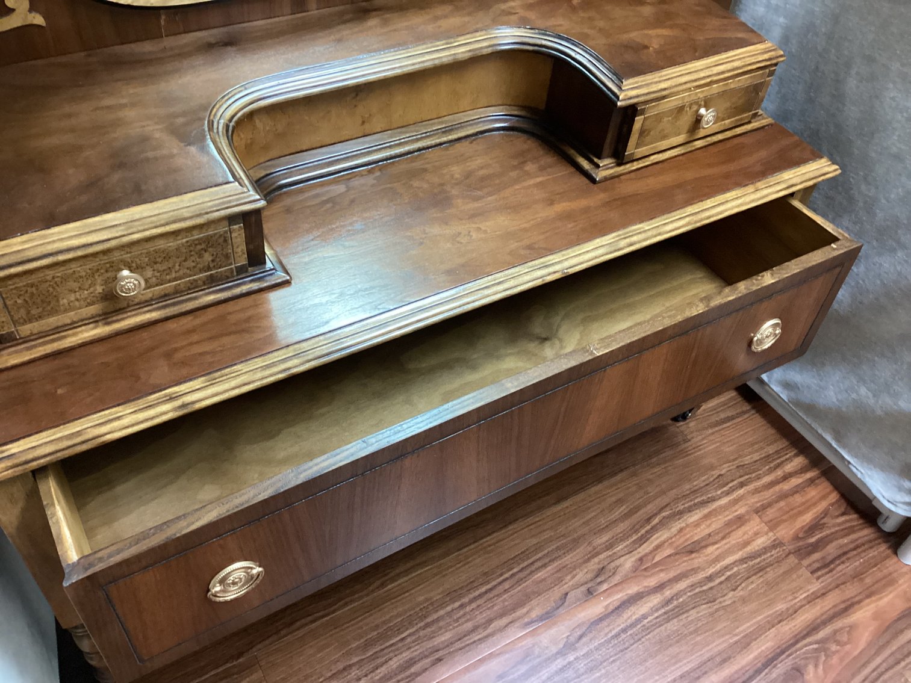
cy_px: 342
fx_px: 816
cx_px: 456
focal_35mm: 31
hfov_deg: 58.3
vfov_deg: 45.4
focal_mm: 3.3
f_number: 2.4
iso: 400
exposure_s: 1/30
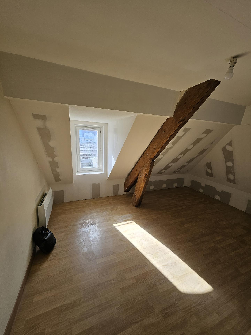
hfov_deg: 89.9
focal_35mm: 13
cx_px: 126
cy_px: 168
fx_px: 126
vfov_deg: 106.2
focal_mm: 1.74
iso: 32
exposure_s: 1/85
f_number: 2.2
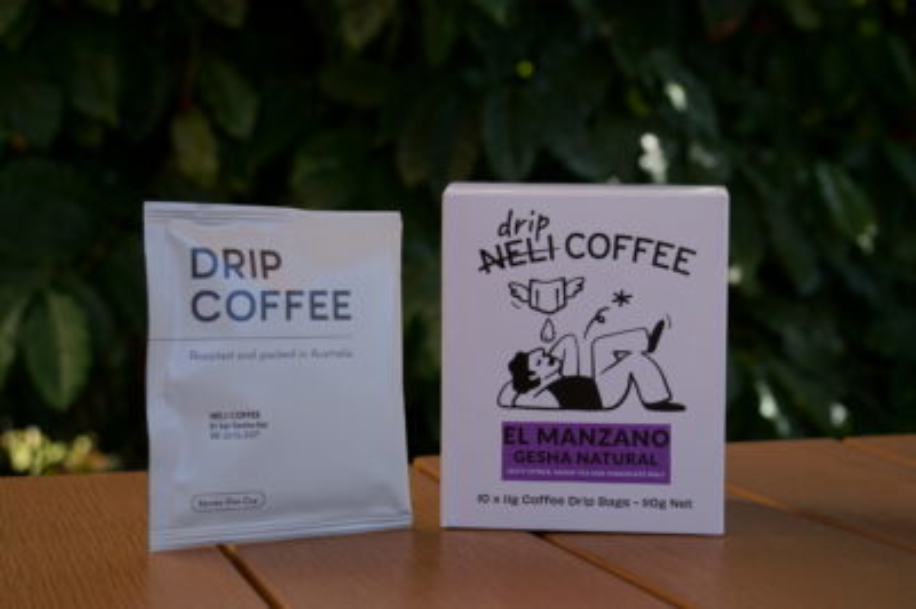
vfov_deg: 22.0
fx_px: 1564
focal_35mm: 62
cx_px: 458
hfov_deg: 32.7
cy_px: 304
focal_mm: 41
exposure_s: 1/125
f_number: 6.3
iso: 100
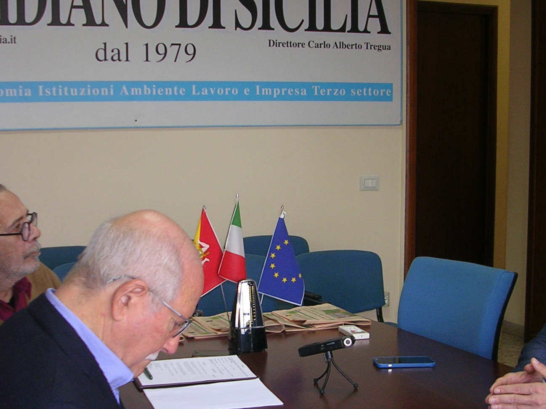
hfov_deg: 32.2
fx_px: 946
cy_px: 243
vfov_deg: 24.4
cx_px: 293
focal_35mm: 60
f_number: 2.8
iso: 50
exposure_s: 1/30
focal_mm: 5.8
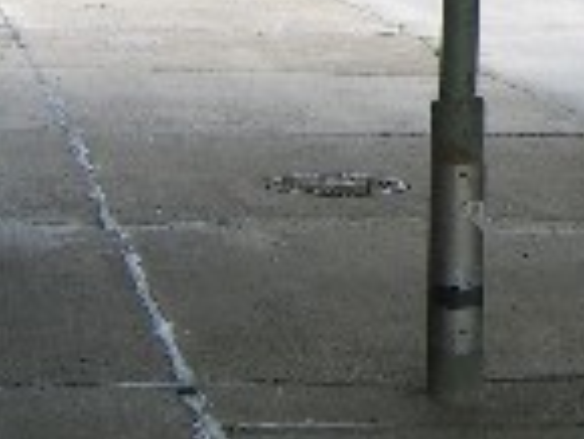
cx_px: 783
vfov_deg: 9.2
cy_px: -373
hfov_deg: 12.5
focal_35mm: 153
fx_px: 2583
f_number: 2.8
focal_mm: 7.9
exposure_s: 1/160
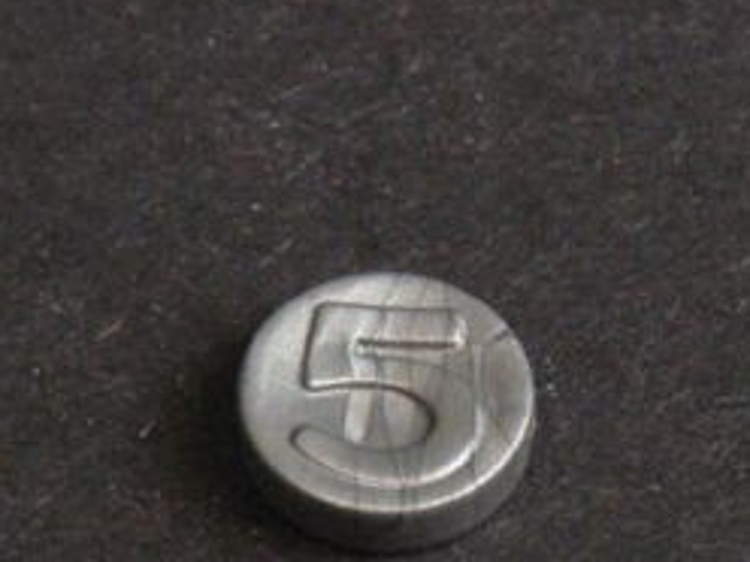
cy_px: 461
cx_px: 435
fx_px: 4333
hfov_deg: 9.9
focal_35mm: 200
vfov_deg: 7.4
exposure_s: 1/30
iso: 400
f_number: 3.6
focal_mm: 10.1
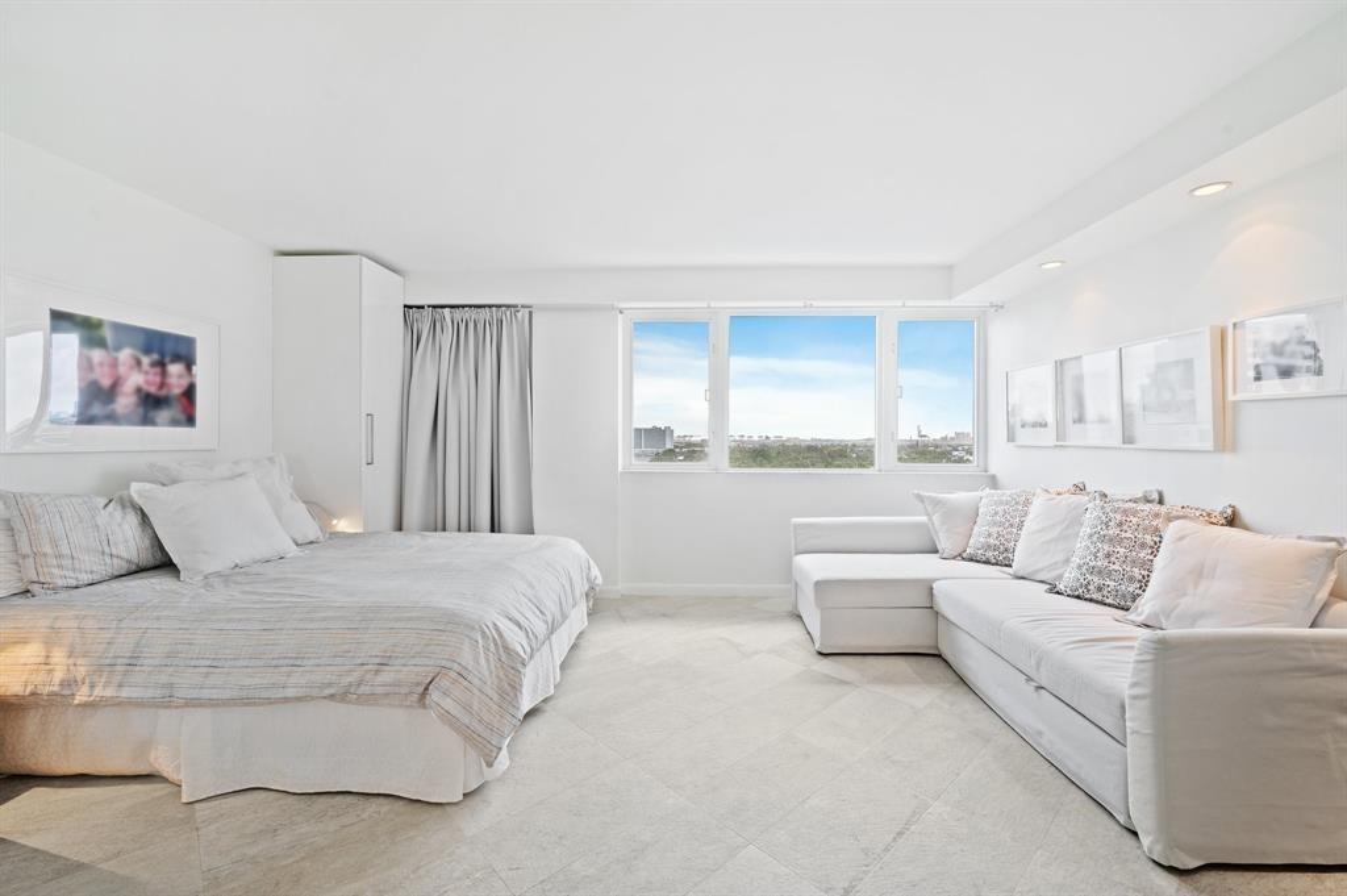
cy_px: 448
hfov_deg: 100.4
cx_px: 674
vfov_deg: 77.2
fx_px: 561
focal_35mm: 15
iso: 200
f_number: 8
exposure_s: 1/15
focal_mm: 15
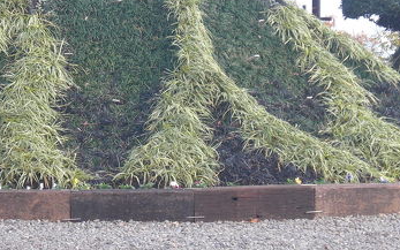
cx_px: 53
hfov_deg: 13.9
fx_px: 1625
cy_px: 60
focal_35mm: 149
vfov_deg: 8.8
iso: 100
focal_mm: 12.47
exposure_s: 1/100
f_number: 4.5
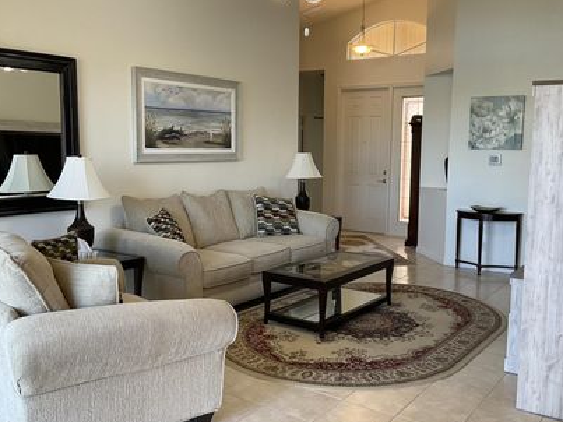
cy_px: 213
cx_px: 295
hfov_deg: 51.3
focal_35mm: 36
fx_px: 585
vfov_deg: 39.6
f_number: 1.8
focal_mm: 3
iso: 50
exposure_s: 1/60
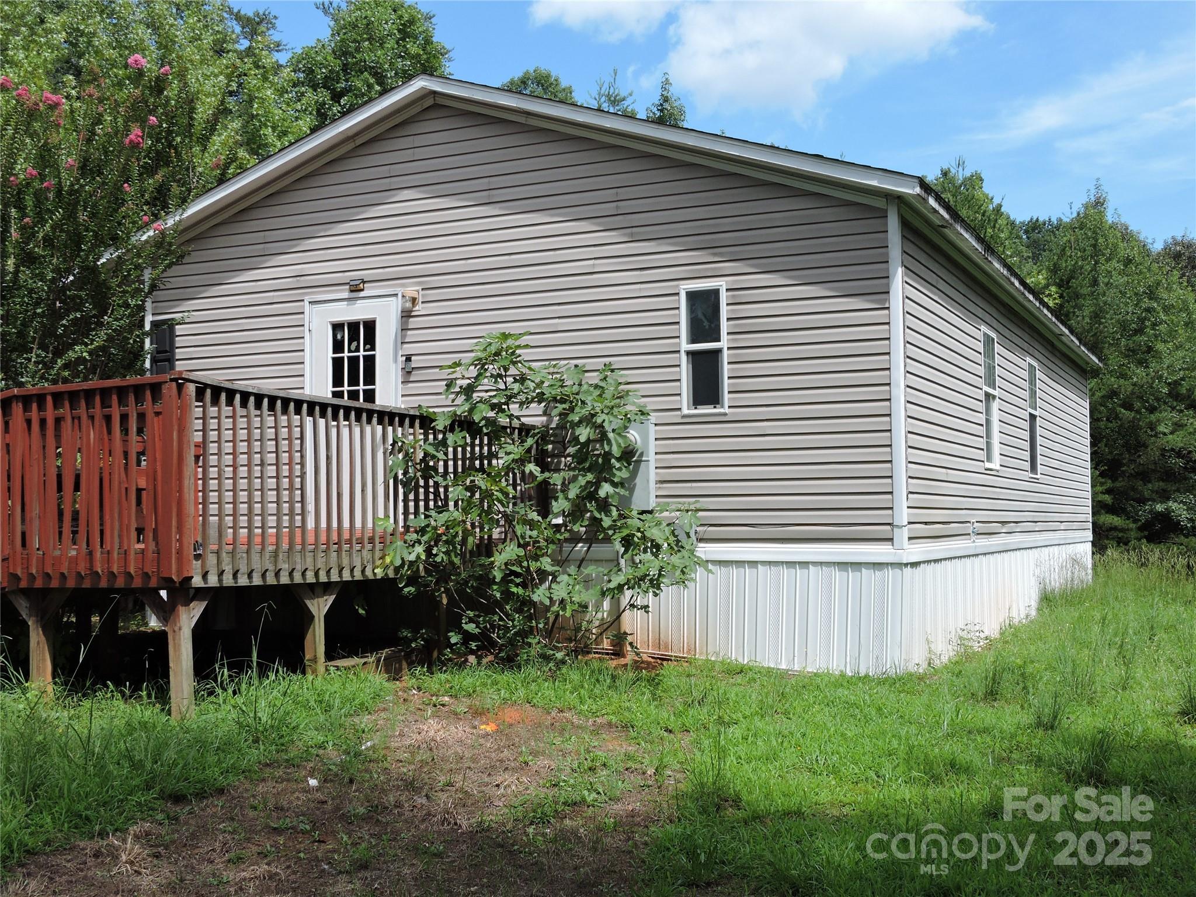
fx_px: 1382
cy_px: 448
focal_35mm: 40
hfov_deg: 46.8
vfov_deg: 36.0
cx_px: 598
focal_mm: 7.2
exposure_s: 1/500
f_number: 3.8
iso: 100
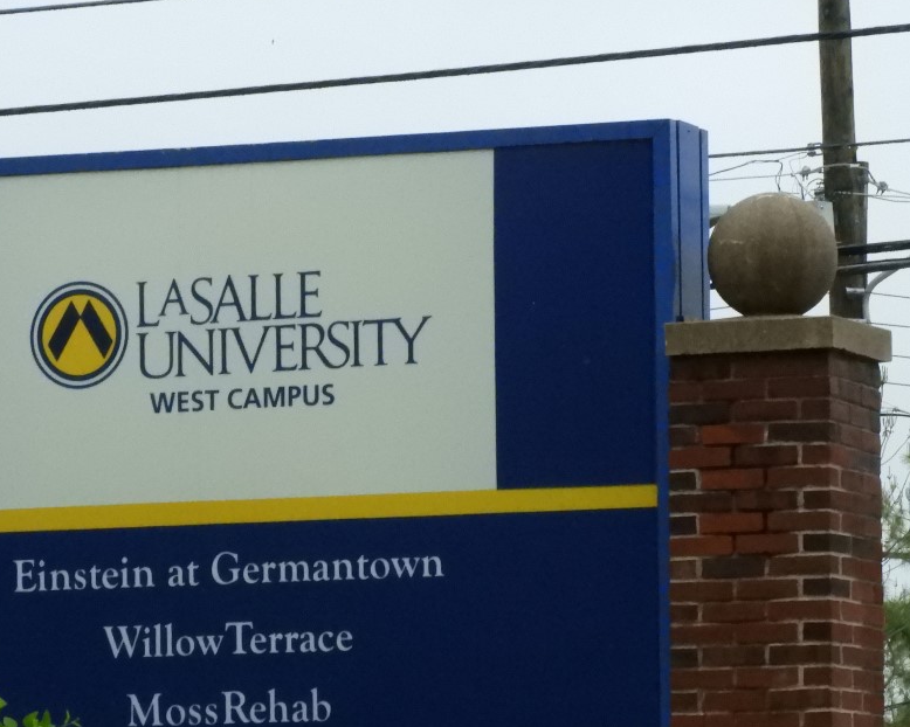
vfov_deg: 5.7
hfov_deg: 7.1
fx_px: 7297
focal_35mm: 271
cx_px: 291
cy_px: 465
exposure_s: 1/1600
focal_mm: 26.9
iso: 1600
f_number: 7.3
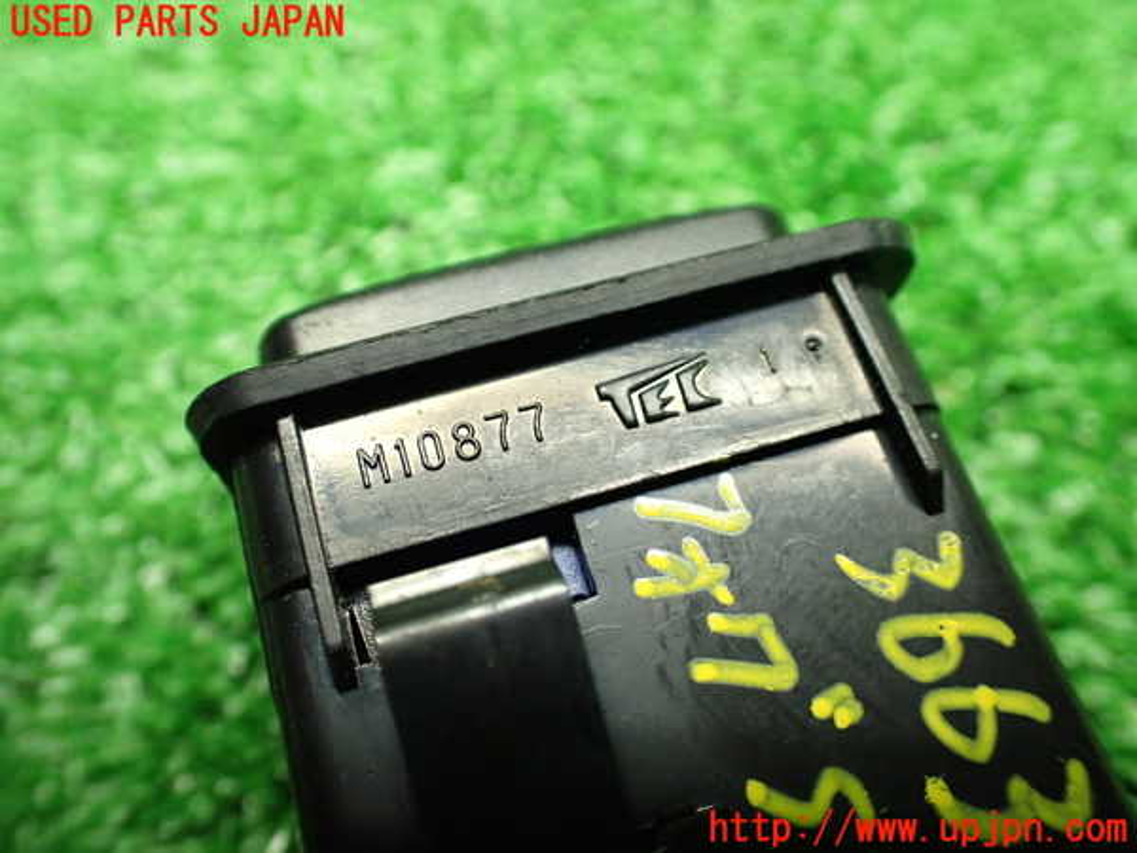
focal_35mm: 30
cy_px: 426
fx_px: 985
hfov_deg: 60.0
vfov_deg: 46.8
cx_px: 568
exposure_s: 1/80
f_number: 2.3
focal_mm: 5.4
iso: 800
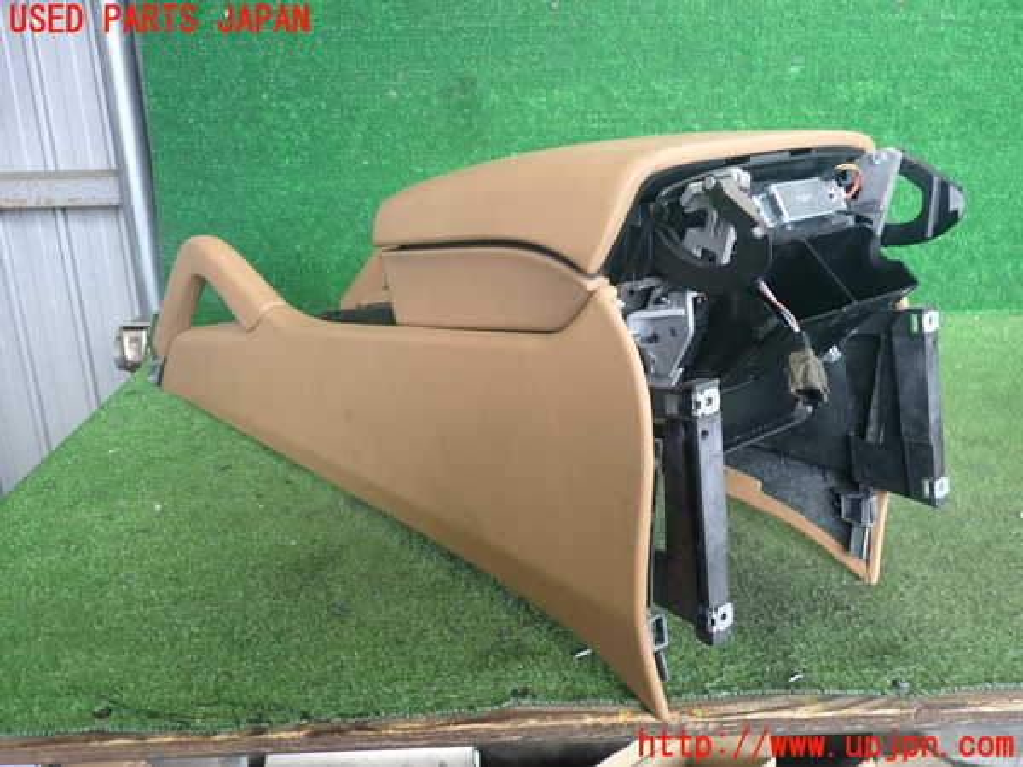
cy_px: 384
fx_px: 887
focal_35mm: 30
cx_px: 512
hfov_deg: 60.0
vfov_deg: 46.8
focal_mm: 5.4
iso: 200
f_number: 2.3
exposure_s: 1/40
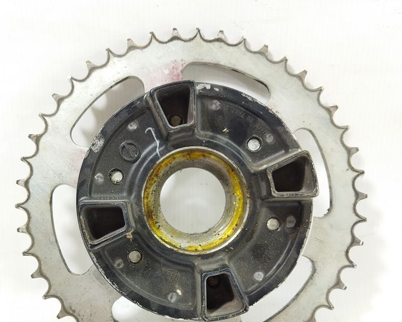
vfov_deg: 34.8
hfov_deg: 42.7
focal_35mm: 43
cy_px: 192
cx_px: 167
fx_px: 512
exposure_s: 1/50
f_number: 1.79
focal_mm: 4.71
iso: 125
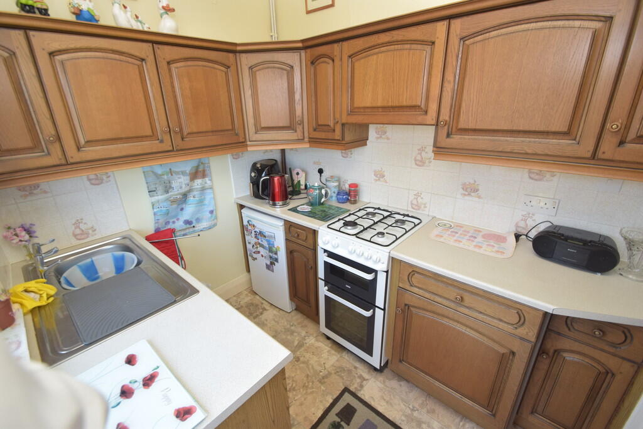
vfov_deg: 77.3
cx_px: 322
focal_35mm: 15
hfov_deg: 100.4
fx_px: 268
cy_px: 214
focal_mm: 10
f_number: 5.6
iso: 800
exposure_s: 1/125
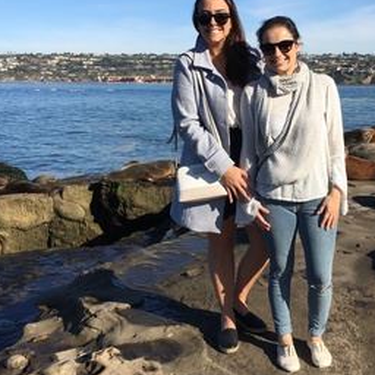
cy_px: 168
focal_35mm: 48
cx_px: 233
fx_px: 588
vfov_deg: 35.3
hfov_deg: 35.2
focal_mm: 4.15
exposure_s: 1/1603
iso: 25
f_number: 2.2
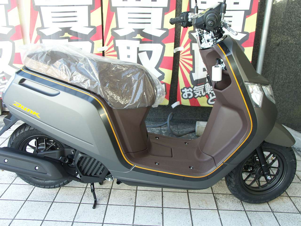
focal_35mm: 35
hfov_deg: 52.6
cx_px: 150
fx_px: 304
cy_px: 113
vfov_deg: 40.7
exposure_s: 1/30
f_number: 2.8
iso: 100
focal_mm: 9.02
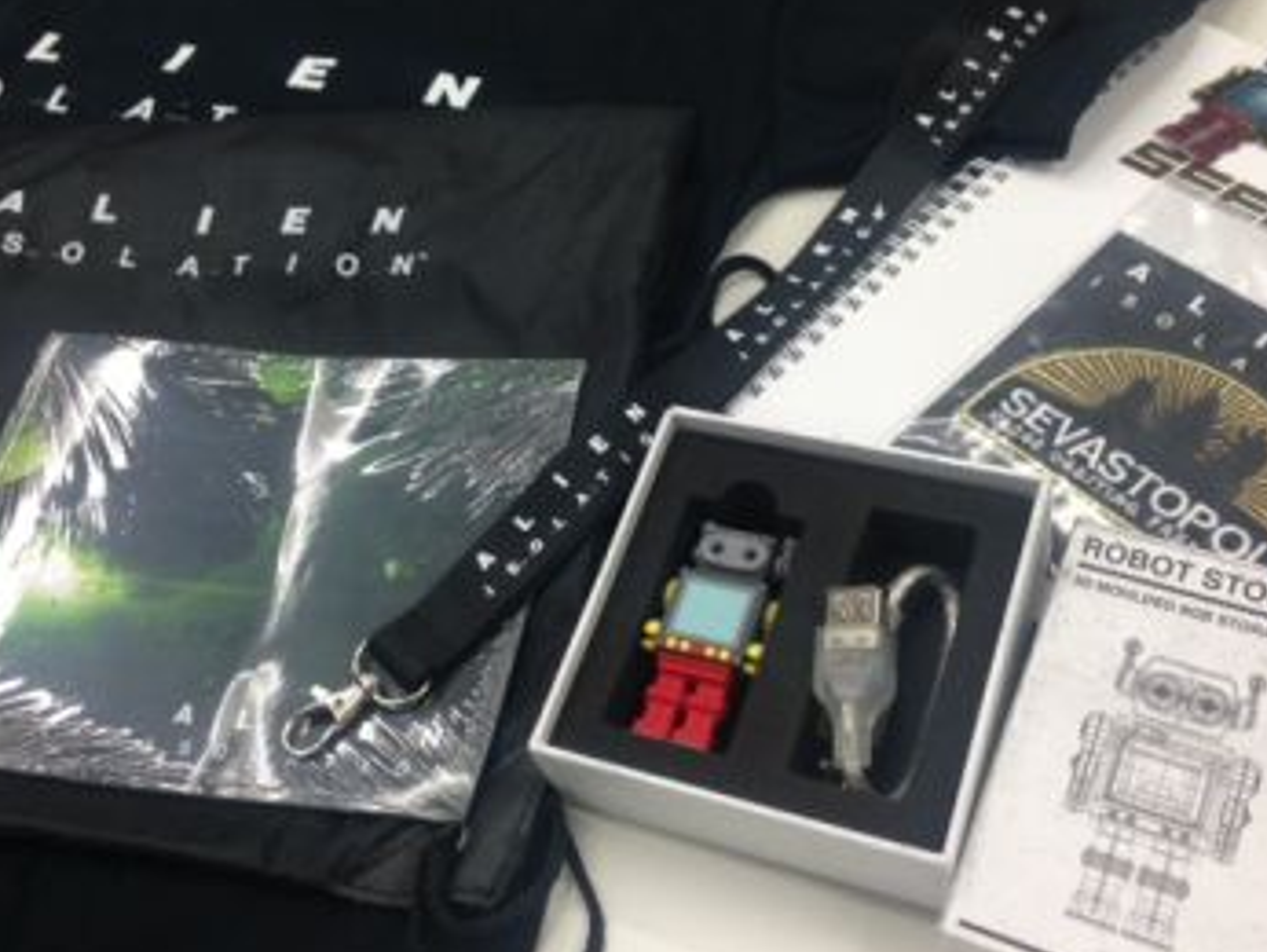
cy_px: 436
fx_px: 1612
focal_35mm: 44
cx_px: 632
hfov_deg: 42.9
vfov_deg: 32.9
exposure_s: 1/40
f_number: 2.4
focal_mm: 4.12
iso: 50
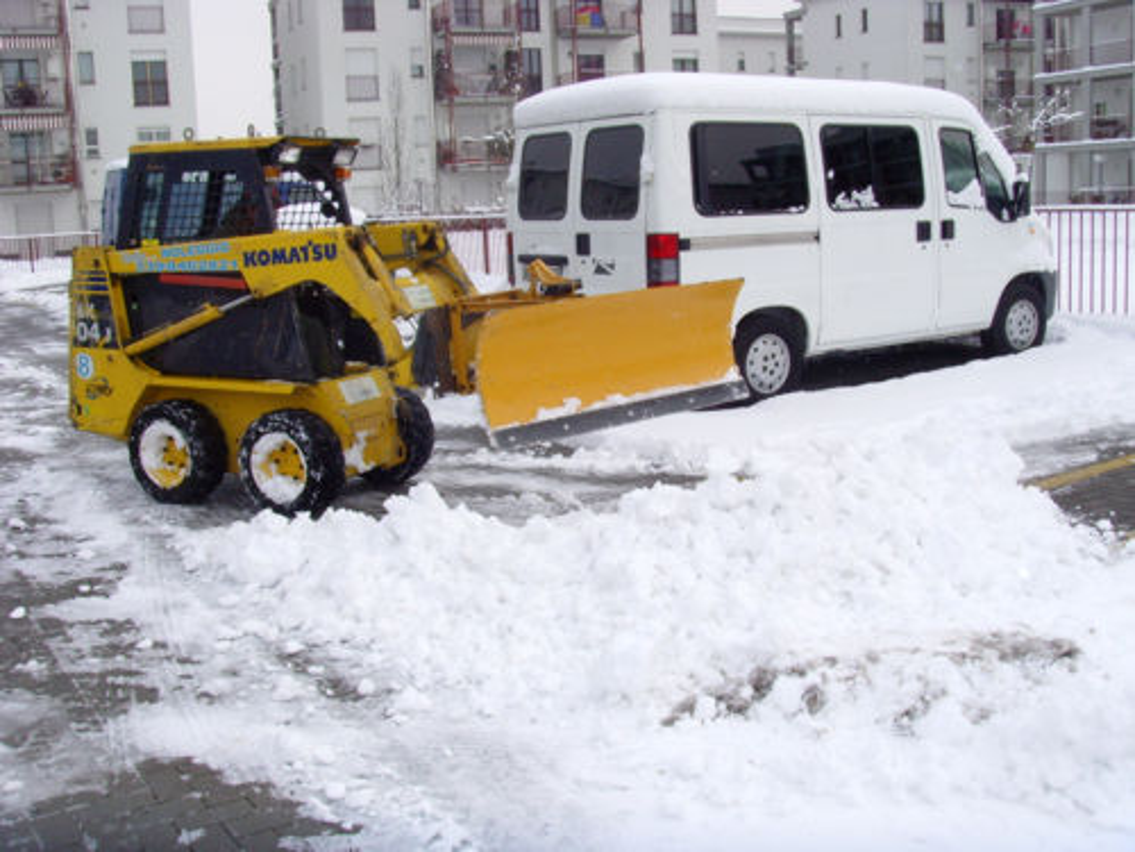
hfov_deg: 47.9
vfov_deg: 36.8
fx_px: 1279
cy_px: 426
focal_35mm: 39
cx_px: 568
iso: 100
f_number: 6.3
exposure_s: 1/350
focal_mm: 6.6
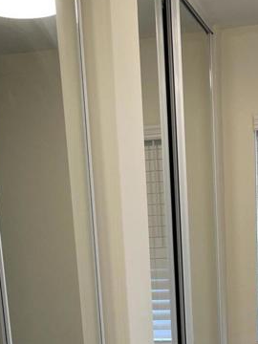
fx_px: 735
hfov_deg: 19.9
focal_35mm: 74
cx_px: 156
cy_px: 399
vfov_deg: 24.2
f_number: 1.6
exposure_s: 1/120
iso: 64
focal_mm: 4.2
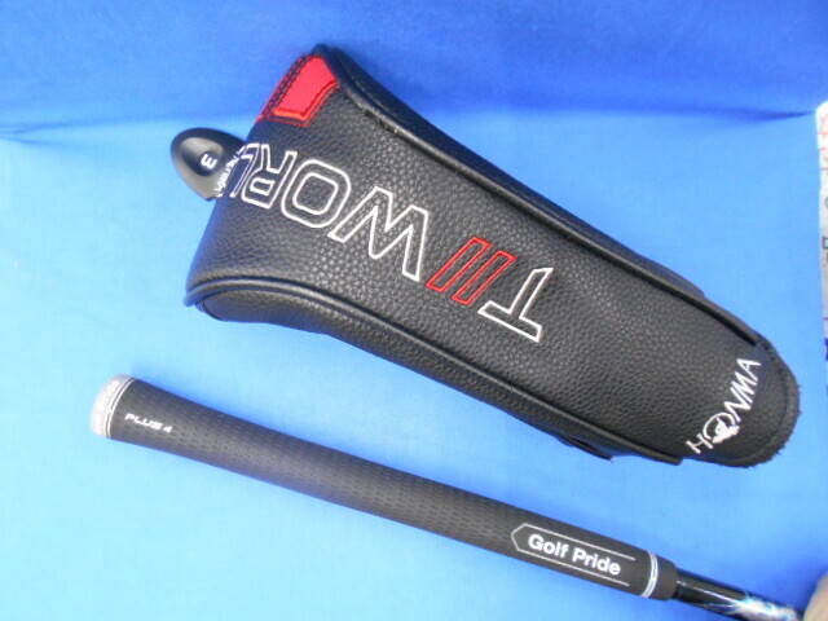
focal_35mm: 26
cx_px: 414
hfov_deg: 67.3
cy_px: 310
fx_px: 622
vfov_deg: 53.1
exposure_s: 1/13
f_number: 3.2
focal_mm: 4.6
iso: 400
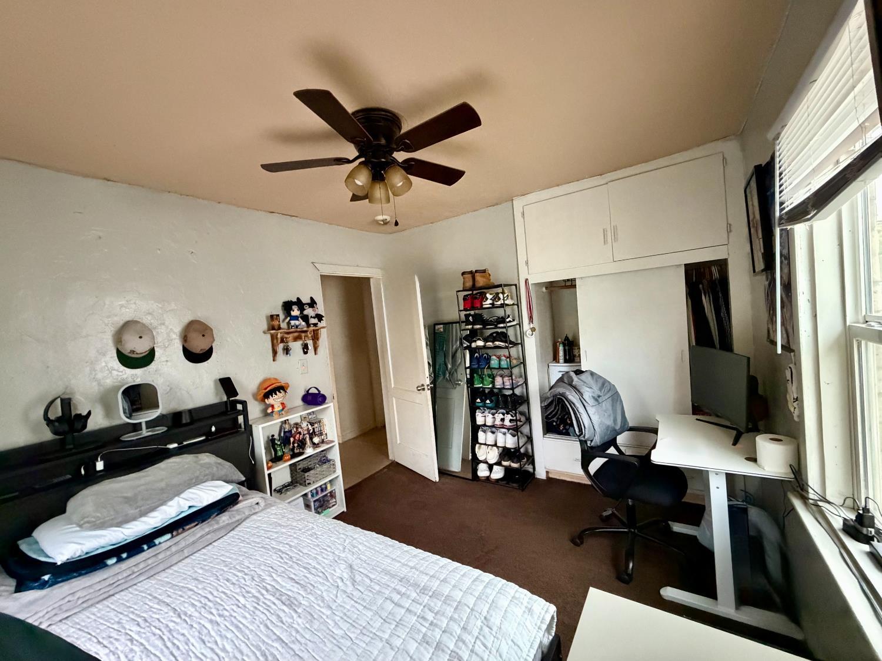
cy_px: 330
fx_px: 357
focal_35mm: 14
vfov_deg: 85.7
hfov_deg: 102.1
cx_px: 441
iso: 1000
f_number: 2.2
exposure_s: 1/60
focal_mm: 2.22
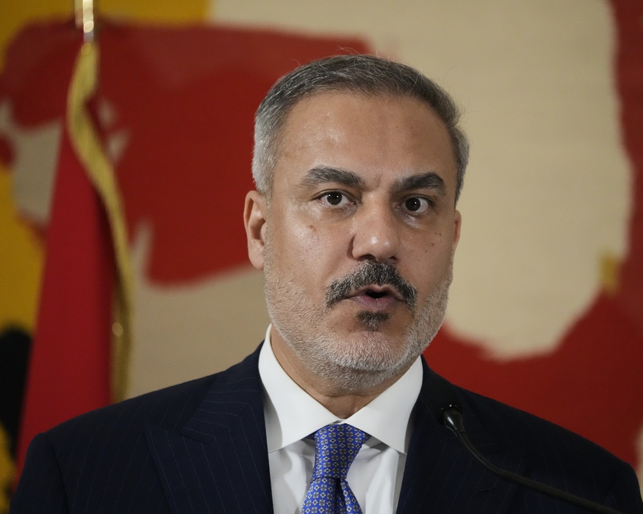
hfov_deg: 2.9
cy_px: 257
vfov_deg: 2.3
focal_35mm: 678
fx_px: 12901
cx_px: 334
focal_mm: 600
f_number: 6.3
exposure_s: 1/320
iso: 8000
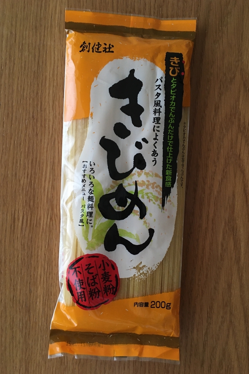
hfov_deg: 42.3
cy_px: 188
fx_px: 322
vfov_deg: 60.3
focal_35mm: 31
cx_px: 134
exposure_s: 1/30
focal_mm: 4.15
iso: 125
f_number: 2.2
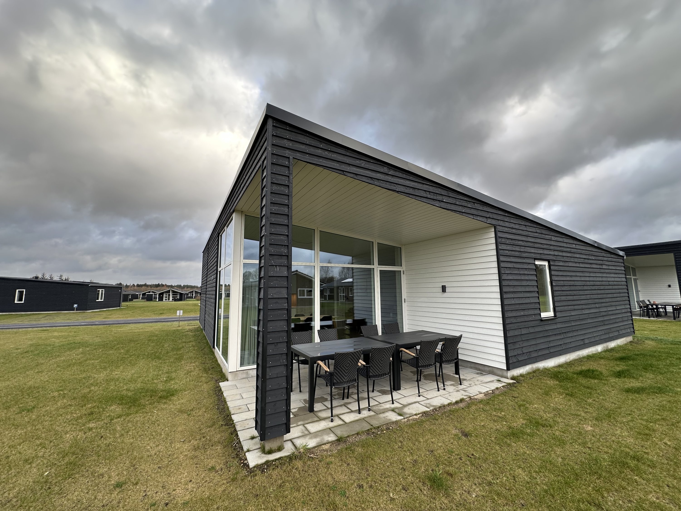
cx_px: 340
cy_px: 256
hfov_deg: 102.1
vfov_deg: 85.7
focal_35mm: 14
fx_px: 275
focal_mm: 2.22
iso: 40
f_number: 2.2
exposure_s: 1/141
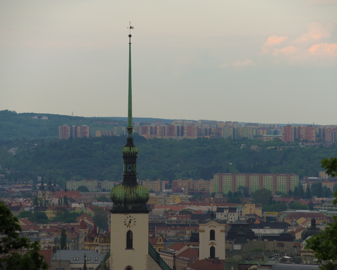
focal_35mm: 192
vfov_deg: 8.1
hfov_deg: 10.1
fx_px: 1915
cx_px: 174
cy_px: 135
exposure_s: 1/200
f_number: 7.1
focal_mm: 170
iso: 200
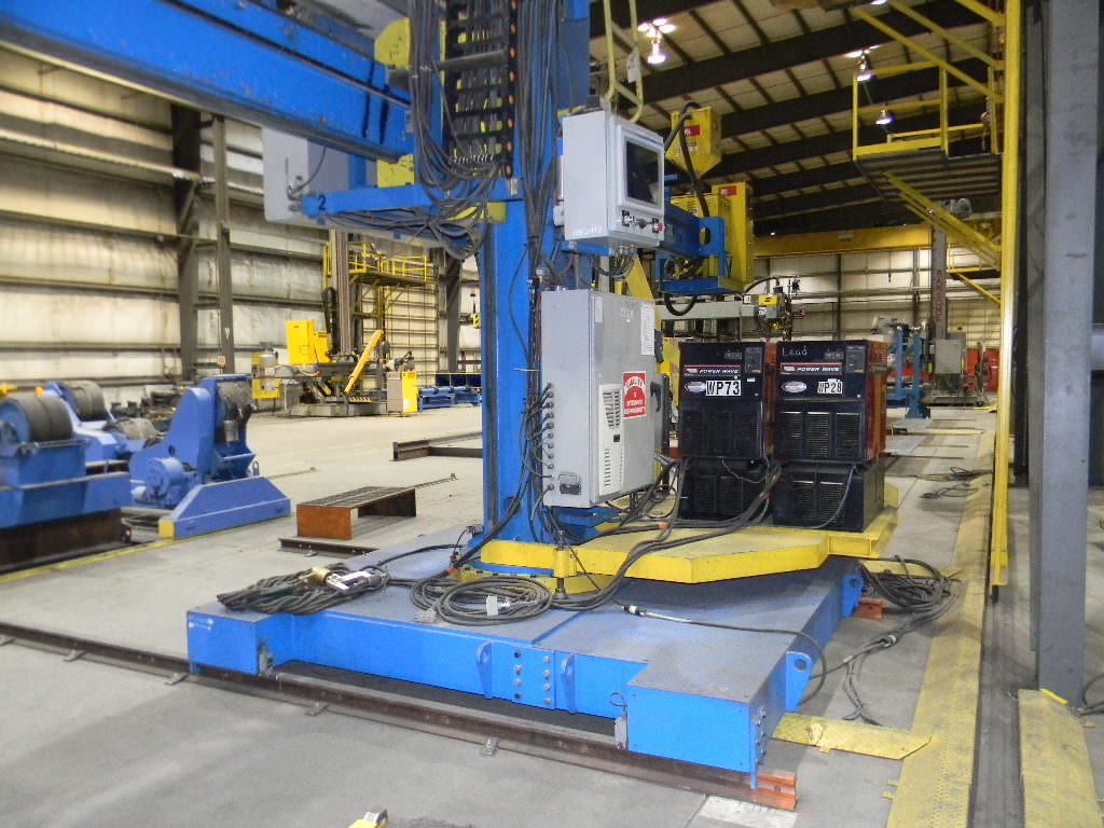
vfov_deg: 49.7
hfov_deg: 63.4
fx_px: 893
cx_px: 552
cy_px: 414
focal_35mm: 28
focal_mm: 5
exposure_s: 1/26
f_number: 3.5
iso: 546
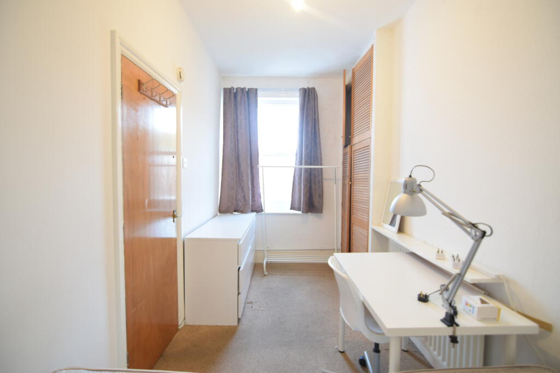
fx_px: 257
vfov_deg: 72.1
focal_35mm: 16
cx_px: 280
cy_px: 186
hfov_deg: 95.0
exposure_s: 1/10
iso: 200
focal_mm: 11
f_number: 2.8
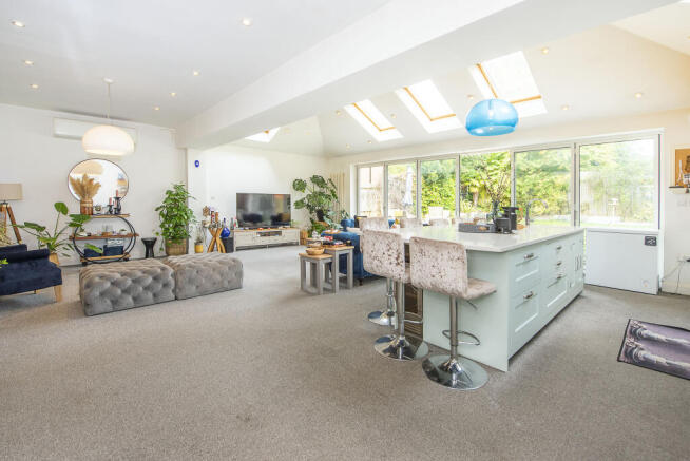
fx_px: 269
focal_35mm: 14
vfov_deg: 81.3
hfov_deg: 104.2
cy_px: 230
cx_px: 345
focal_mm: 14
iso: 400
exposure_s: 1/80
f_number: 5.6
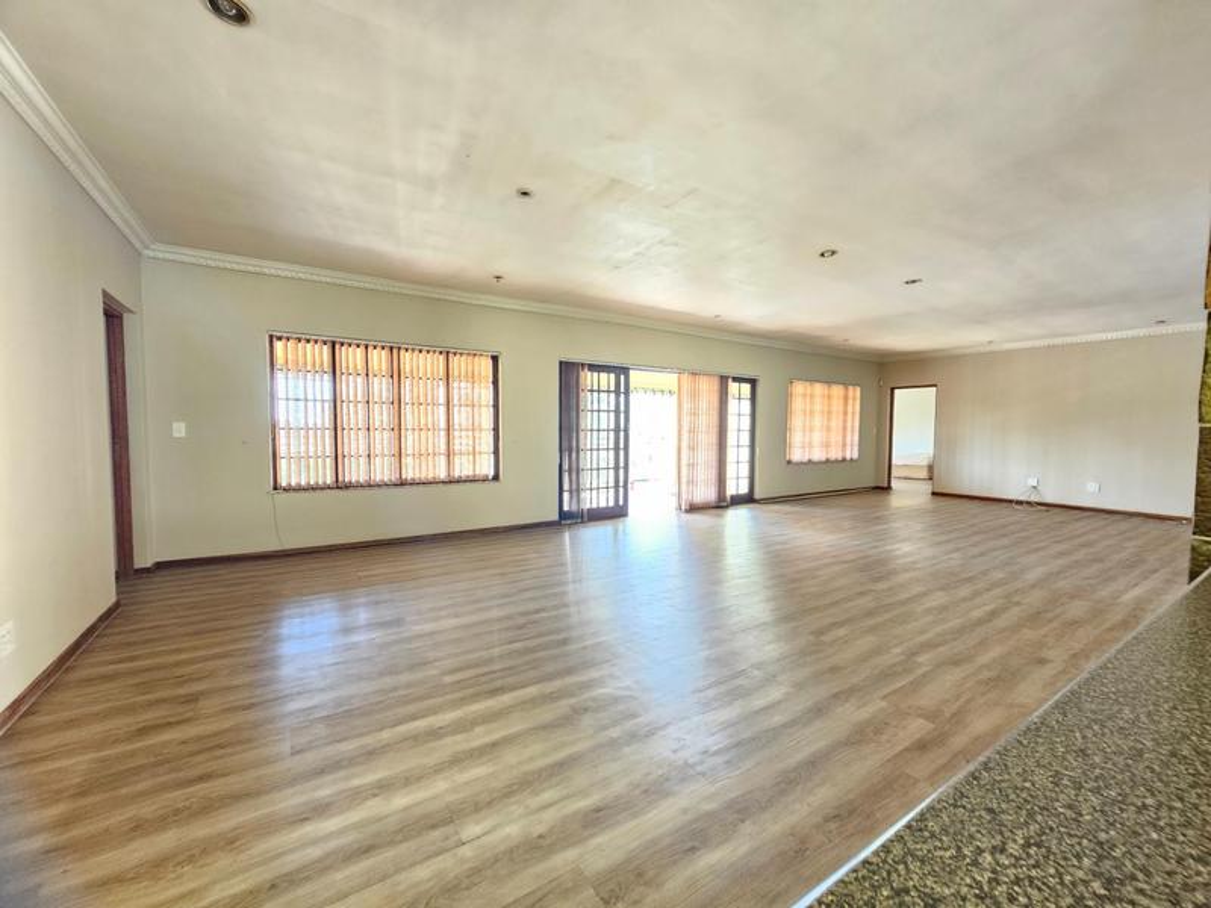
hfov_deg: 106.2
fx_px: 455
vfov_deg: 89.9
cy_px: 454
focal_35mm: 13
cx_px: 606
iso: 320
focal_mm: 2.2
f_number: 2.2
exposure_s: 1/30
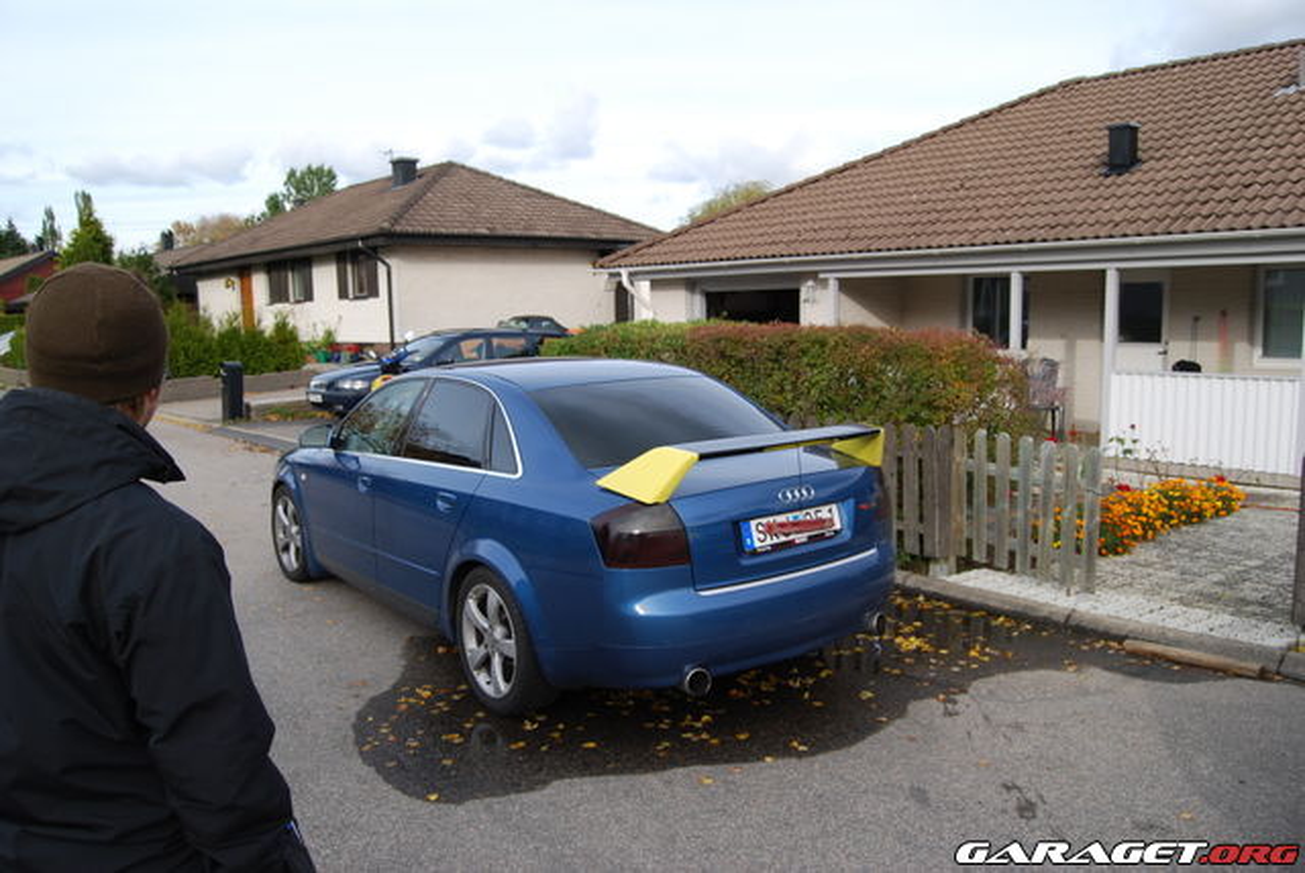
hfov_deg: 67.3
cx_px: 652
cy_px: 436
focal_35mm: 27
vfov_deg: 48.0
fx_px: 980
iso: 100
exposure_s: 1/125
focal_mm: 18
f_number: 5.6
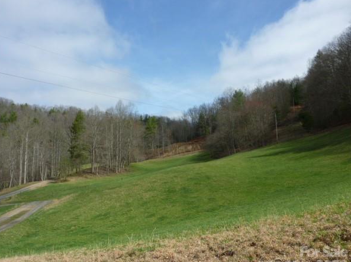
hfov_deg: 65.3
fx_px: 274
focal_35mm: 27
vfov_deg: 51.3
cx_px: 172
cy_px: 139
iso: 80
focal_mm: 4.1
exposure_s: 1/500
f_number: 5
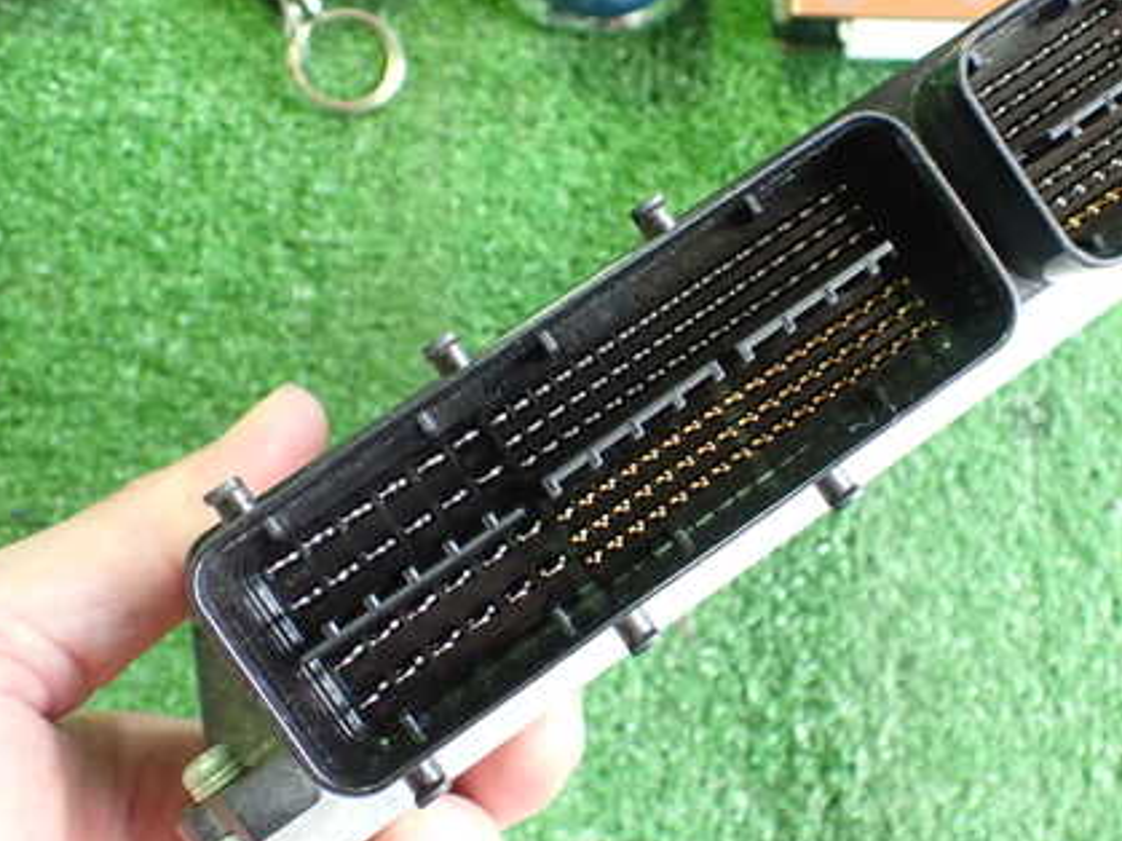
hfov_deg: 43.4
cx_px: 728
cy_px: 362
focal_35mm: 43
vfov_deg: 33.5
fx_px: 1393
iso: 800
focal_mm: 5.4
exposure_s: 1/40
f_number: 2.3
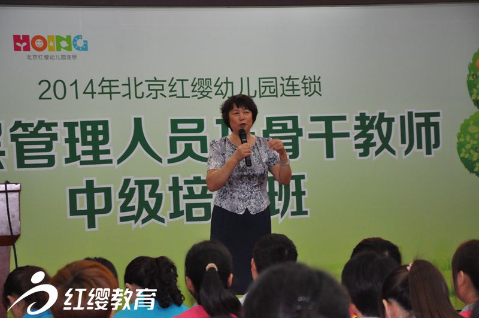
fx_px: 1395
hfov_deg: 19.5
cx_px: 240
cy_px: 159
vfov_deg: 13.0
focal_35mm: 105
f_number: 5.3
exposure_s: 1/60
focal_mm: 70
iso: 2000
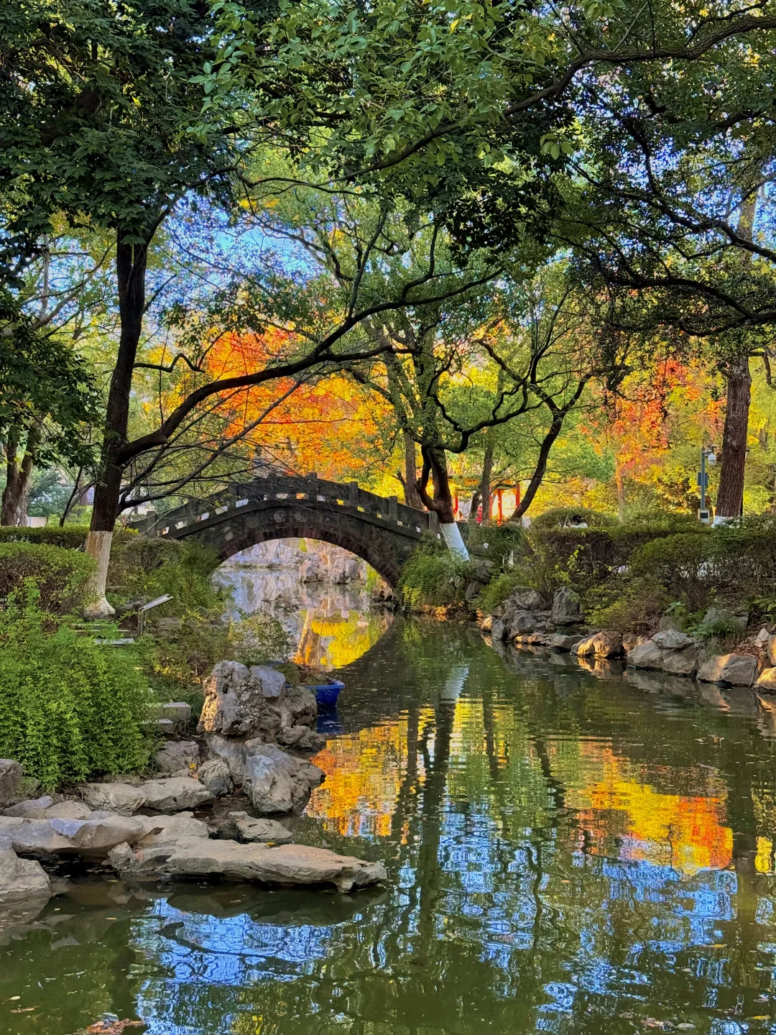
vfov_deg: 39.7
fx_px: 1435
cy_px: 518
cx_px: 388
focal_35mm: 48
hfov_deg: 30.3
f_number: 1.78
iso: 160
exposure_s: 1/200
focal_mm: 6.76
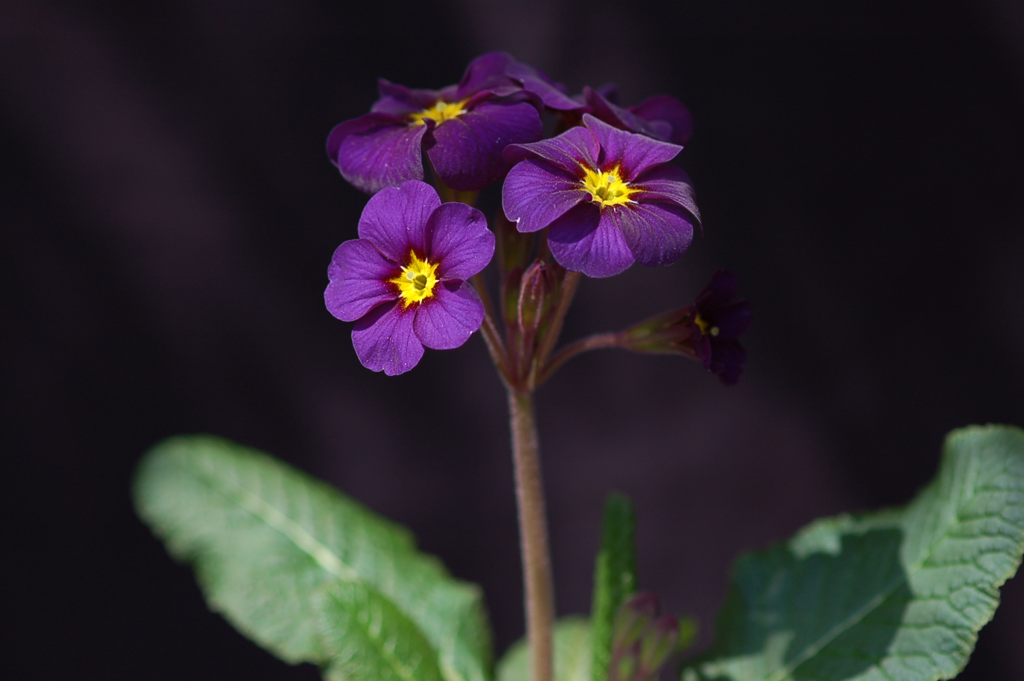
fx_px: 4476
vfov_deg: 8.7
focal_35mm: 158
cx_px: 512
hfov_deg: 13.1
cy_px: 340
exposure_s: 1/1250
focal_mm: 105
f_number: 3.5
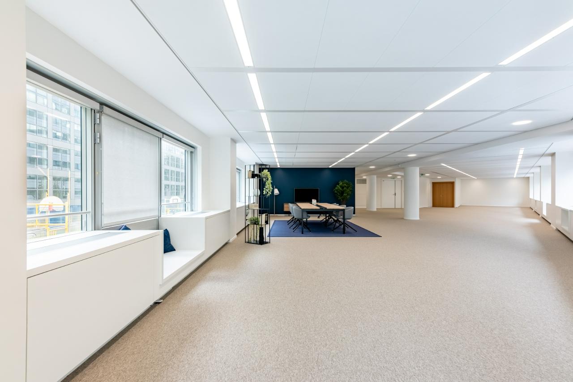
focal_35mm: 16
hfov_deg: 96.7
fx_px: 255
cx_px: 286
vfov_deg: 73.8
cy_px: 191
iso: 400
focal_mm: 16
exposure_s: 1/320
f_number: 11
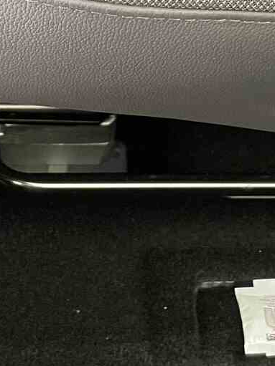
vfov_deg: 19.6
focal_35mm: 95
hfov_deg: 15.4
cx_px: 251
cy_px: -58
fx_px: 1007
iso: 640
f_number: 1.6
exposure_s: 1/25
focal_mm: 4.2
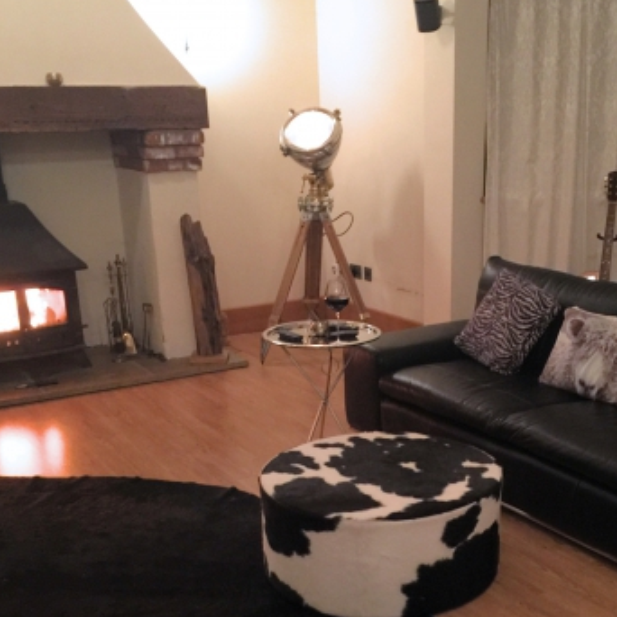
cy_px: 442
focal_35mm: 45
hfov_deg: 37.4
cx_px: 381
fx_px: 907
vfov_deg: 36.9
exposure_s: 1/8
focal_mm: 4.15
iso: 125
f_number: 2.2
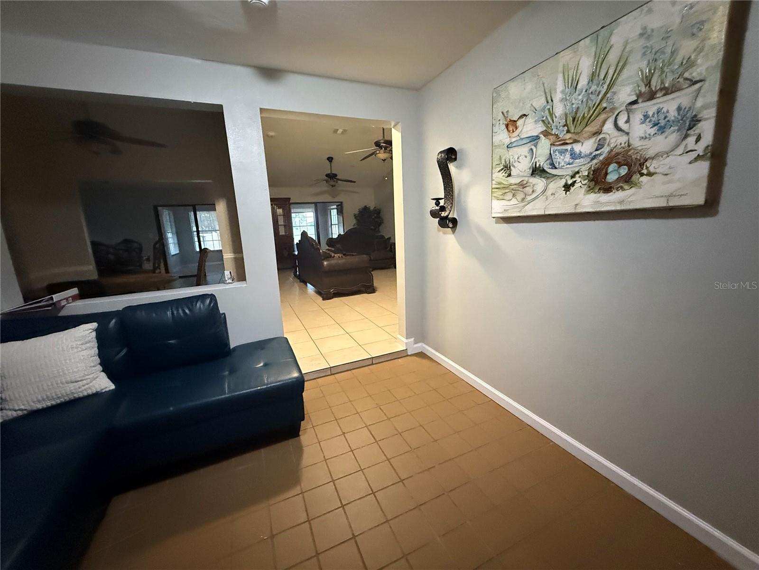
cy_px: 285
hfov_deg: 102.1
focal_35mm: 14
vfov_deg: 85.7
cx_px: 380
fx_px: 307
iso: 1250
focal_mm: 2.22
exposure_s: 1/60
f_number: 2.2
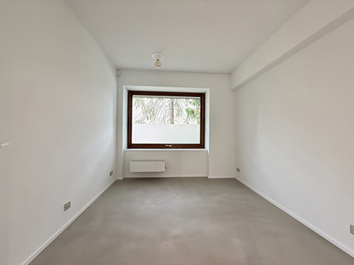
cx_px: 177
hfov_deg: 102.1
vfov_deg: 85.7
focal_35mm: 14
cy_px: 132
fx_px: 143
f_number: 2.2
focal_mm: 2.22
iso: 320
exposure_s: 1/85
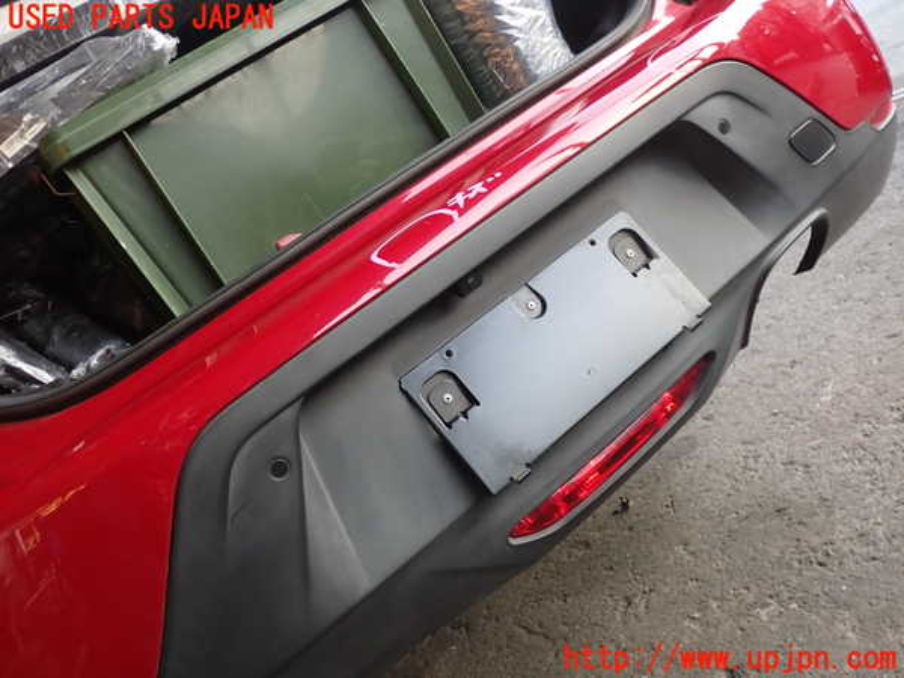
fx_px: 783
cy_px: 339
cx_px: 452
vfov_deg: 46.8
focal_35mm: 30
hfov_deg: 60.0
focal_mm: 5.4
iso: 125
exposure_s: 1/60
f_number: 2.3
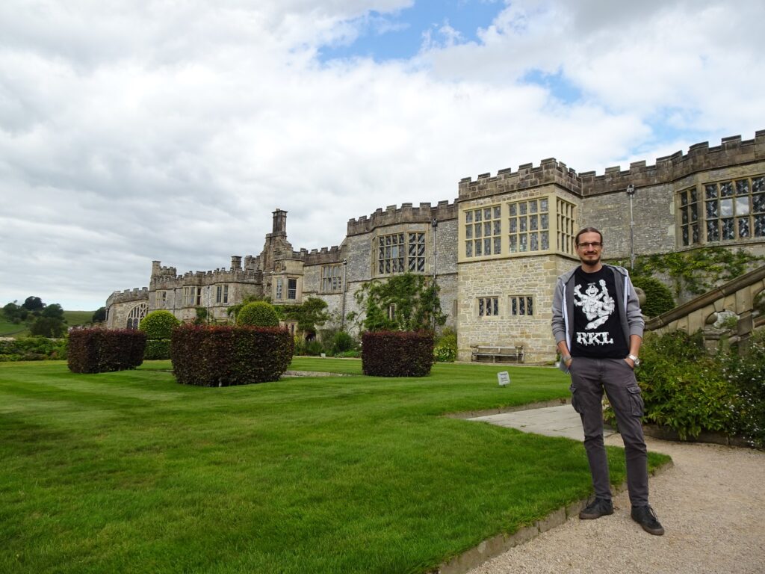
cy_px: 287
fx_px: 530
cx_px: 382
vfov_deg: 56.8
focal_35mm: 24
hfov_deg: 71.6
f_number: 3.5
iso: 80
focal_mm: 4.25
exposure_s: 1/640
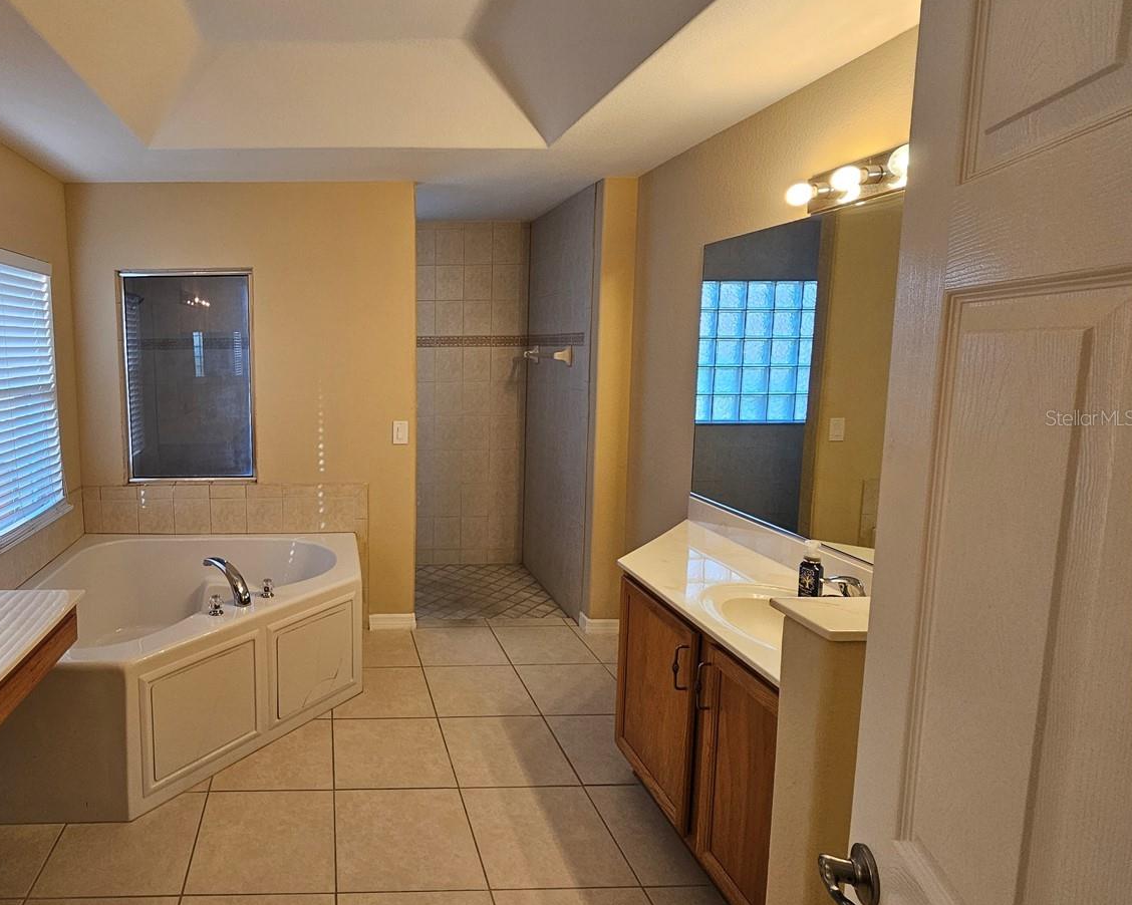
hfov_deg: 82.0
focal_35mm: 18
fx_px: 603
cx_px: 337
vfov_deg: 73.7
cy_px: 417
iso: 80
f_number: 2.2
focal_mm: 2.2
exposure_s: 1/60
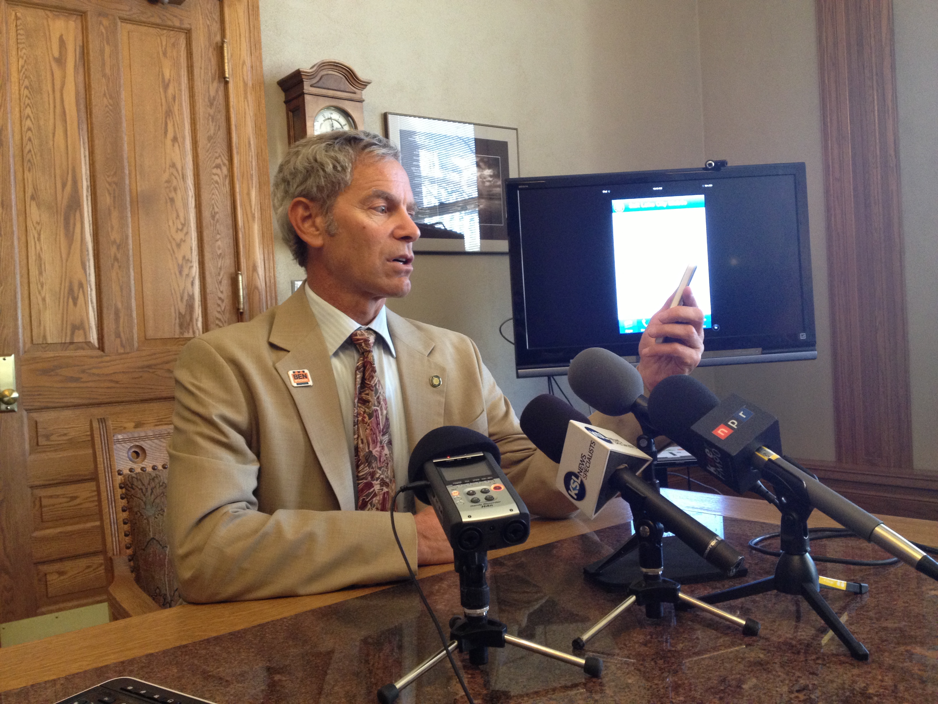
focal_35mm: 35
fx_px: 948
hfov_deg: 52.6
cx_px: 469
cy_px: 352
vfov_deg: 40.7
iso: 200
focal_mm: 4.28
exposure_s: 1/20
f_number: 2.4
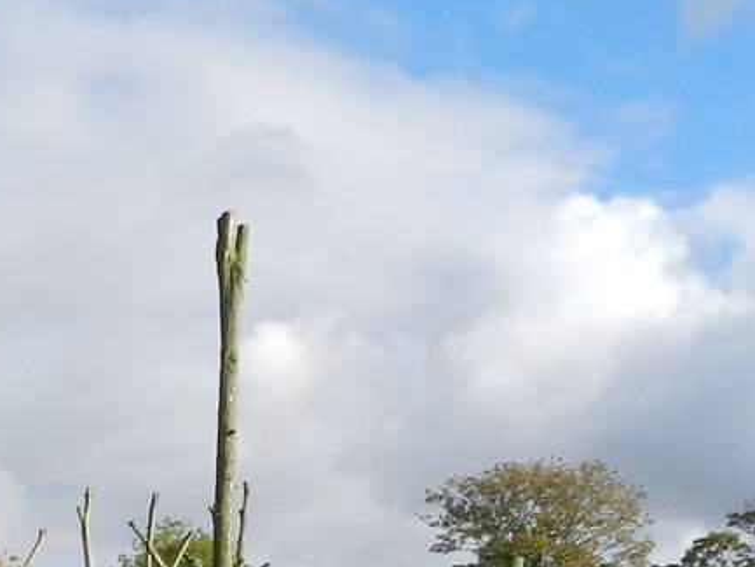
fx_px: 1854
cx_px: -105
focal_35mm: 85
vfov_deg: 16.0
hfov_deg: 21.6
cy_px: 834
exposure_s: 1/800
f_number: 4
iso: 160
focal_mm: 4
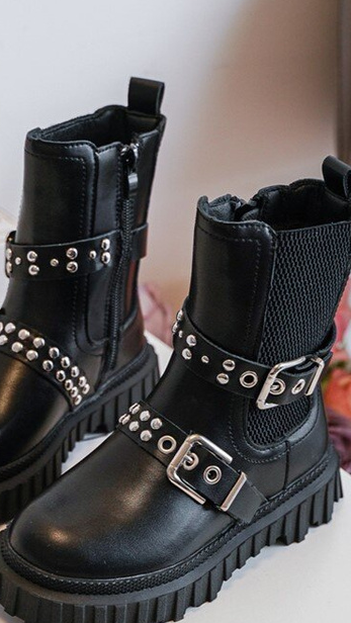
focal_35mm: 51
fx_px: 843
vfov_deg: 40.6
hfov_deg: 23.4
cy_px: 332
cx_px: 118
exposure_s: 1/100
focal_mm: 40
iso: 500
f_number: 4
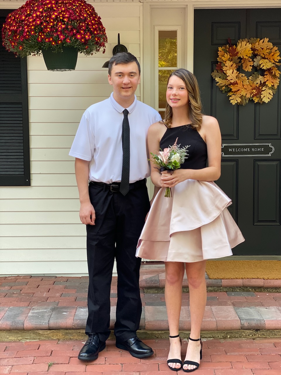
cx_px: 140
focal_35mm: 52
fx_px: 563
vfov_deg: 36.8
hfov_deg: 28.0
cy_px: 188
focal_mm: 6
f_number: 2
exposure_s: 1/122
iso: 100
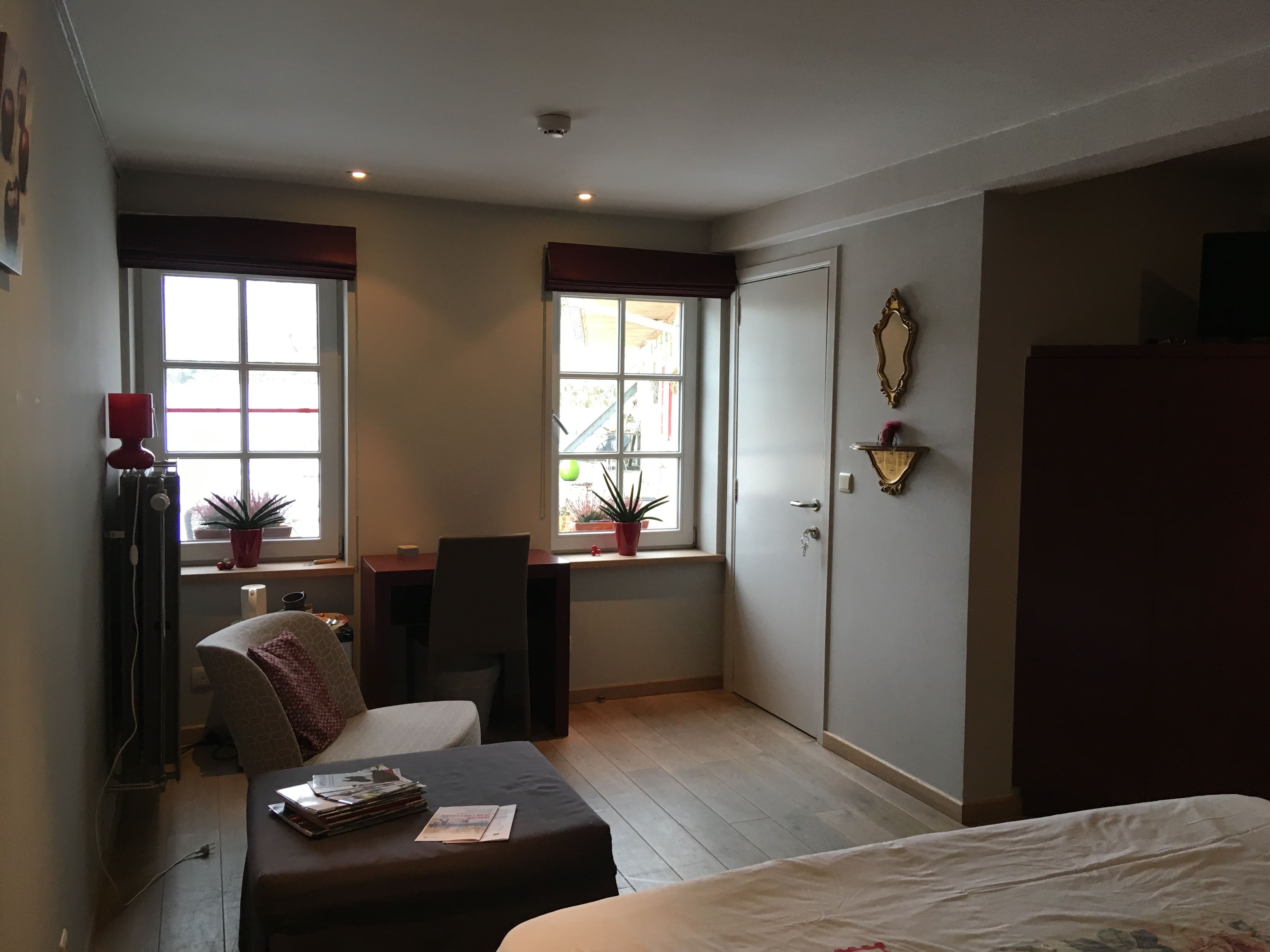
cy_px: 476
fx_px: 1064
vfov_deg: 48.2
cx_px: 635
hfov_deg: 61.7
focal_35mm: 29
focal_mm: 4.15
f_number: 2.2
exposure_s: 1/33
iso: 50
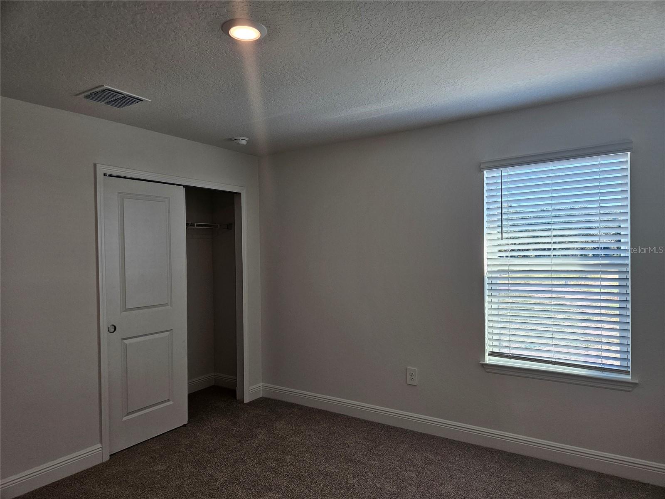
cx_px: 332
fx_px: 442
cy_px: 250
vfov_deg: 58.9
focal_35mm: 23
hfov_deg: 73.9
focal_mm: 5.4
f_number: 1.8
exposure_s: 1/359
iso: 160
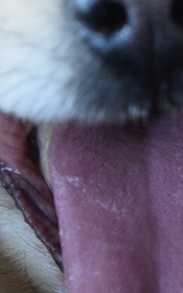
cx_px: 528
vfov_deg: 5.8
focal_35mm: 360
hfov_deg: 3.6
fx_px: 2874
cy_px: 164
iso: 2200
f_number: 5.6
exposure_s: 1/500
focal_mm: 55
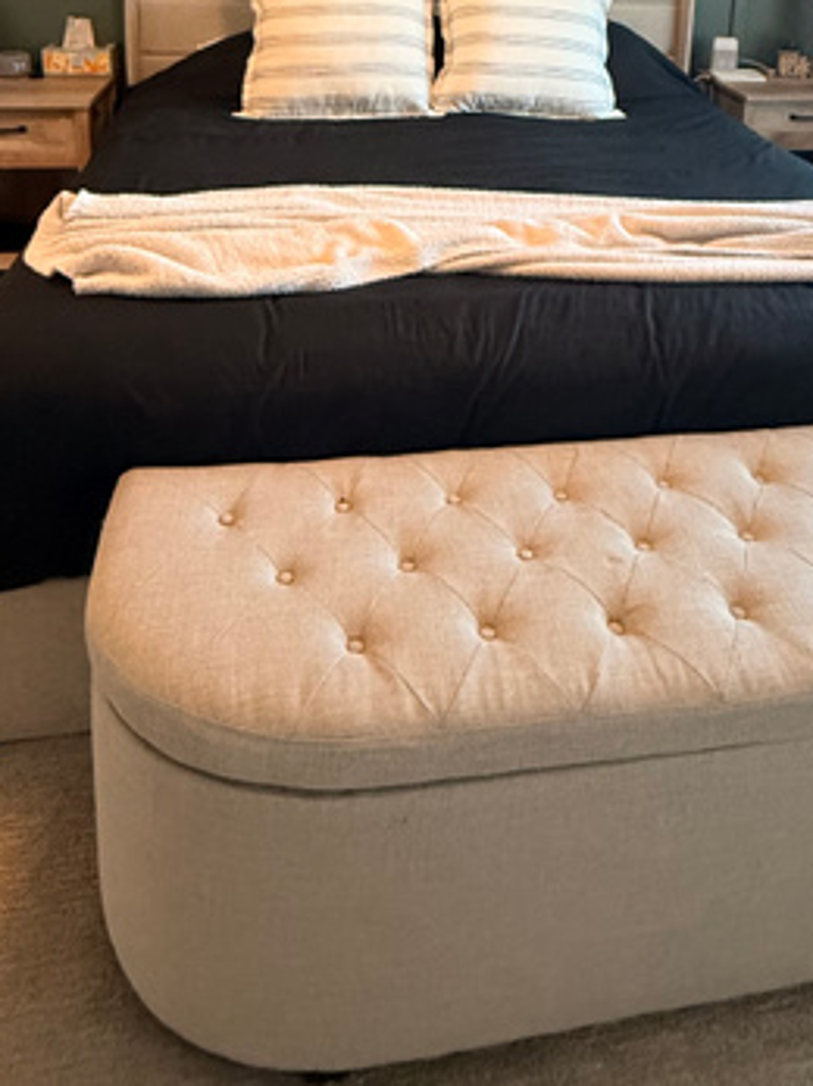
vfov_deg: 51.0
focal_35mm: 31
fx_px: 971
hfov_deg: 45.2
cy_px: 91
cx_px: 485
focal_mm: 2.22
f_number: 2.2
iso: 640
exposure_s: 1/60
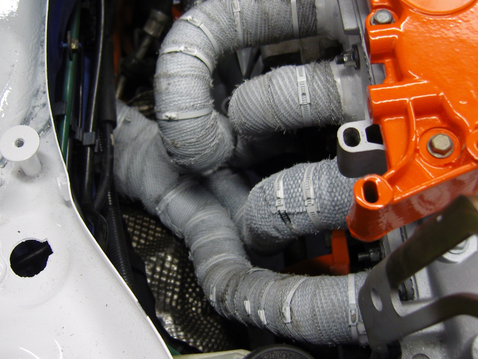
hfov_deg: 43.8
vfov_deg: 33.6
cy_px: 164
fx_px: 594
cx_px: 214
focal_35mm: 43
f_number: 2.8
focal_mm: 7.3
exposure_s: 1/40
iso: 125
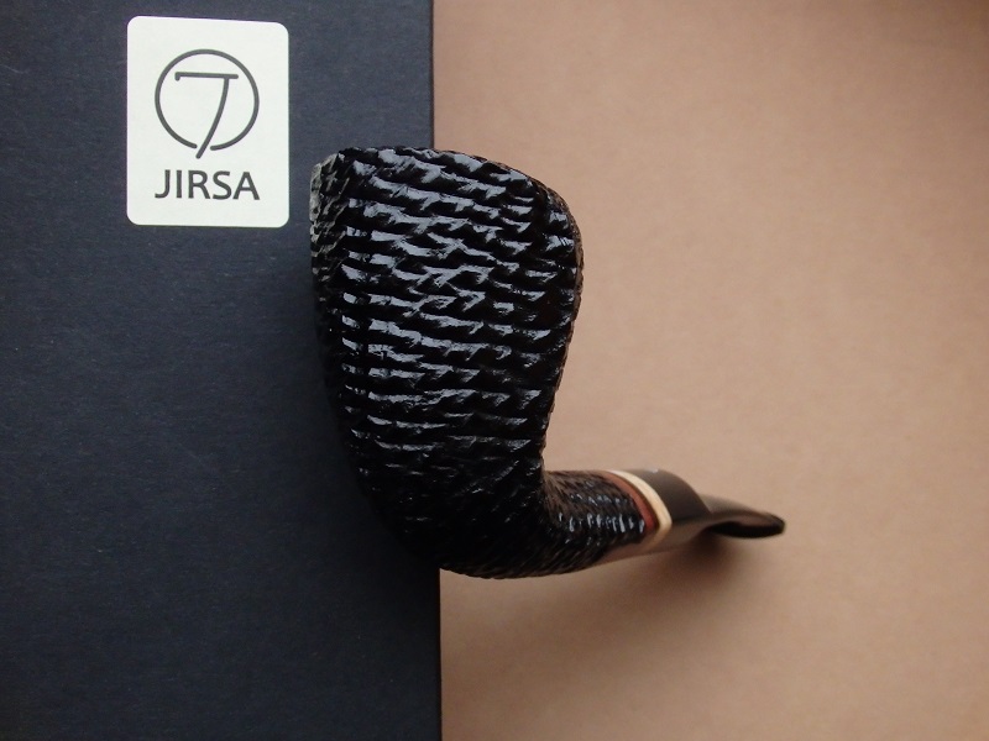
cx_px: 494
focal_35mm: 45
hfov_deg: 42.1
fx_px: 1286
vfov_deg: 32.2
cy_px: 370
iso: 1000
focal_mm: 8
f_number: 3.8
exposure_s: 1/40
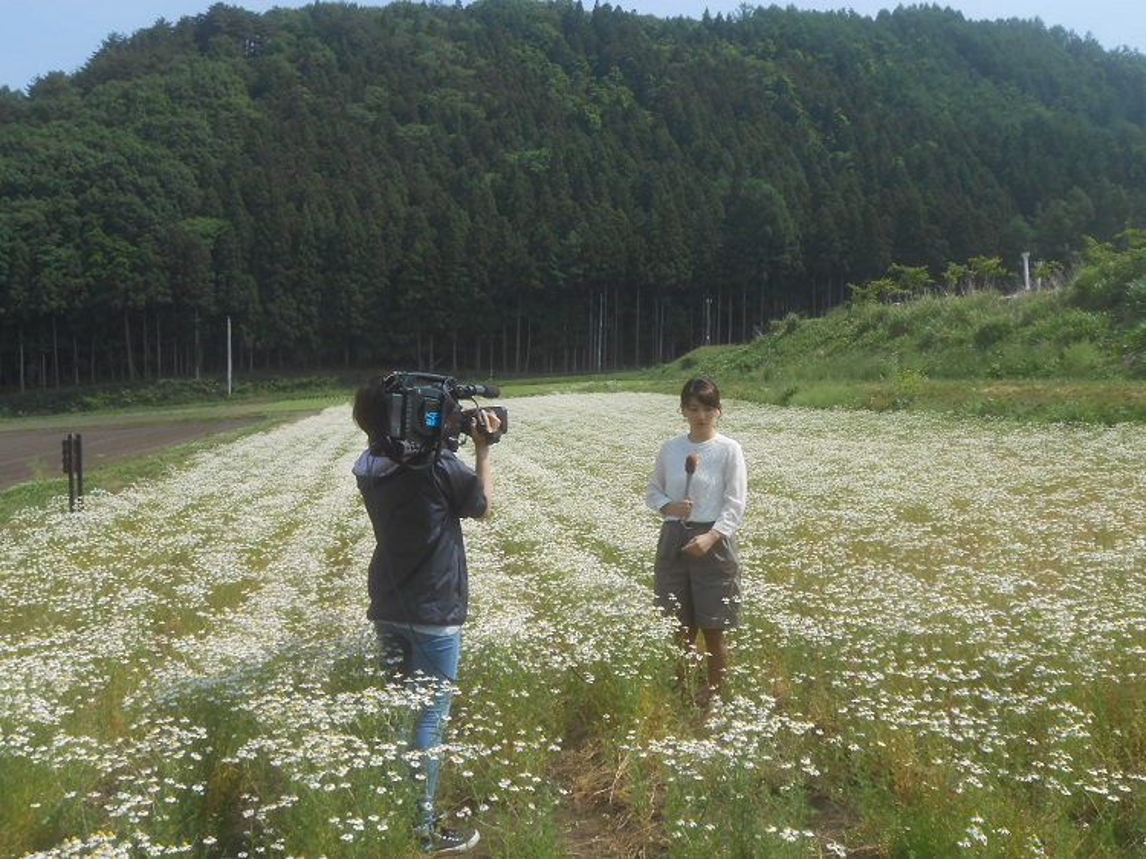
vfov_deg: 37.7
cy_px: 430
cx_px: 573
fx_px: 1258
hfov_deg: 49.0
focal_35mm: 38
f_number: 4.2
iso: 80
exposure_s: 1/640
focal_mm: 6.8
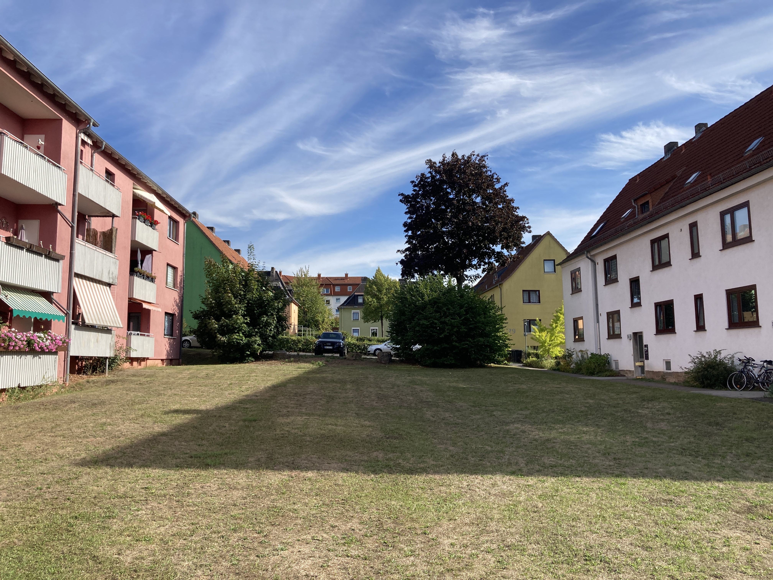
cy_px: 290
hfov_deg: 63.4
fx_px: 625
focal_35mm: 28
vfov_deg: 49.7
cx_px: 386
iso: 20
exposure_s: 1/1656
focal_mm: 3.99
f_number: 1.8
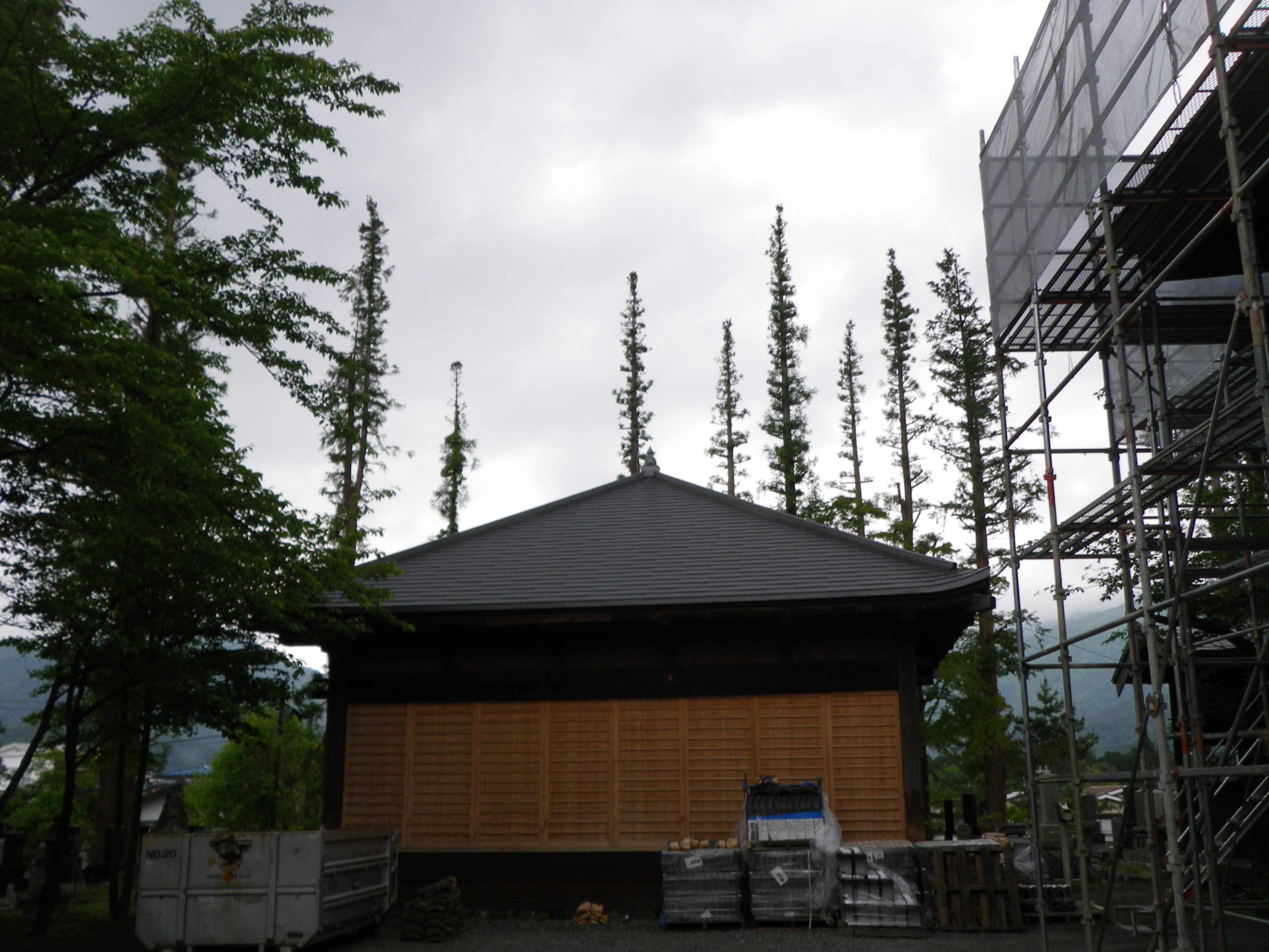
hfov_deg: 52.6
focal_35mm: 35
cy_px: 476
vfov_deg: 40.7
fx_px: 1283
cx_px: 634
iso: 64
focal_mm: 6.2
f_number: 3.8
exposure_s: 1/125
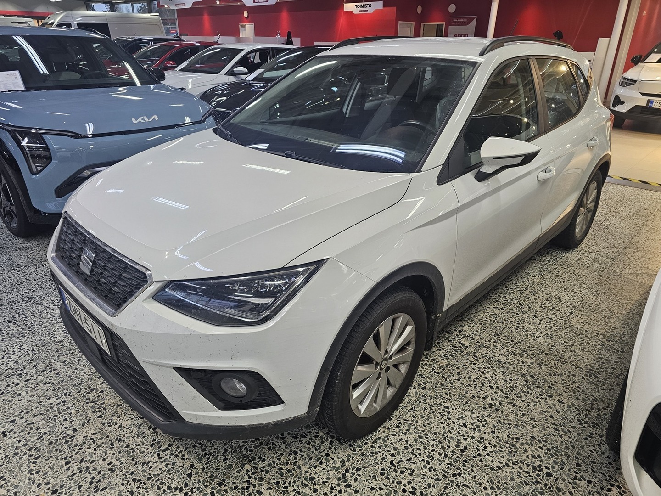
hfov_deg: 73.9
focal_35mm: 23
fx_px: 439
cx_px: 330
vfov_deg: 58.9
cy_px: 248
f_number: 1.7
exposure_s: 1/100
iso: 125
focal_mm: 6.3
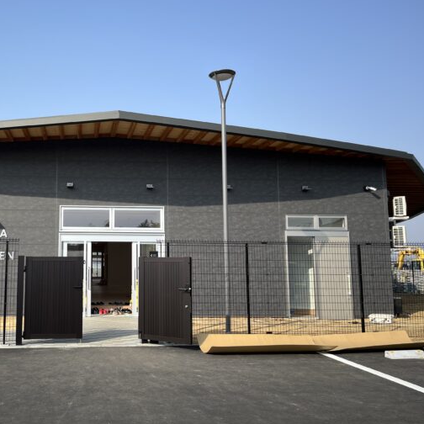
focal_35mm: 35
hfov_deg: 45.6
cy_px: 211
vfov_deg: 47.2
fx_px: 485
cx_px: 106
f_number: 1.6
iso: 50
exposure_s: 1/2268
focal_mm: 5.1
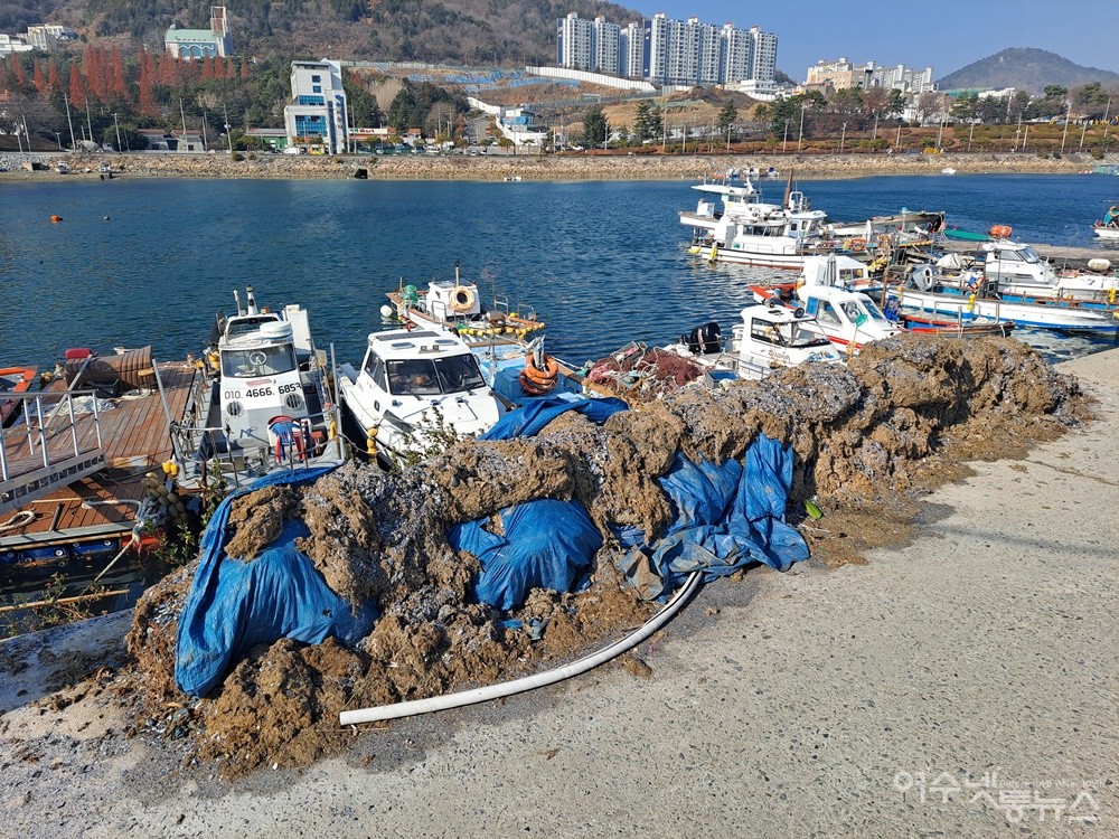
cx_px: 560
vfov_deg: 56.8
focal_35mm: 24
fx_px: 776
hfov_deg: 71.6
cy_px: 420
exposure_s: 1/1139
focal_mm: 5.23
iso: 25
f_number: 1.8
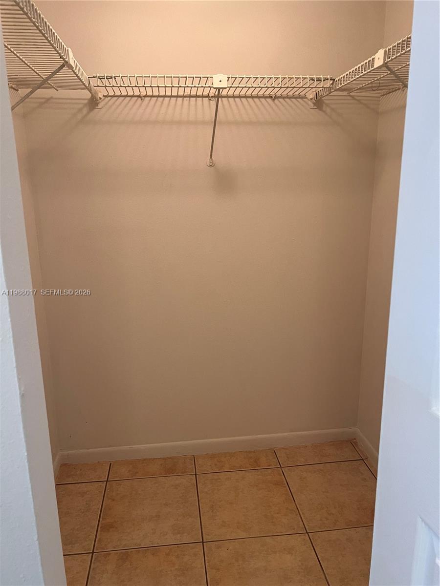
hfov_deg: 53.1
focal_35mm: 26
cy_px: 293
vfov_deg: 67.3
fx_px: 441
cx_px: 220
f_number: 1.5
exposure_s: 1/60
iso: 160
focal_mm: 5.7
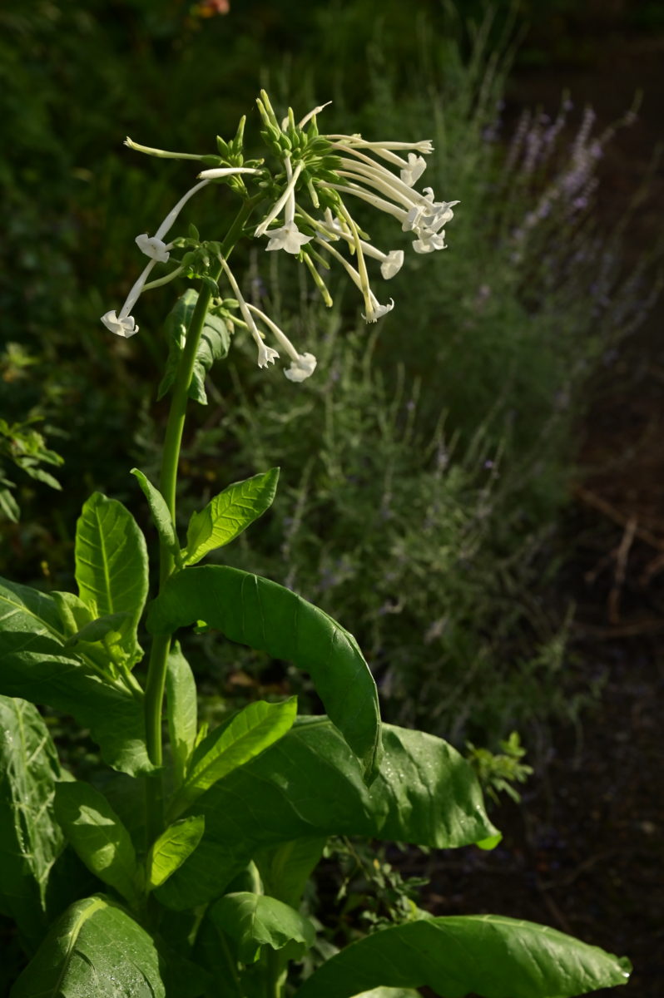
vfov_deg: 28.9
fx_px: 1940
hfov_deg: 19.4
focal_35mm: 70
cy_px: 499
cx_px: 332
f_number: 5.6
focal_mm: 70
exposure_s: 1/4000
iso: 400
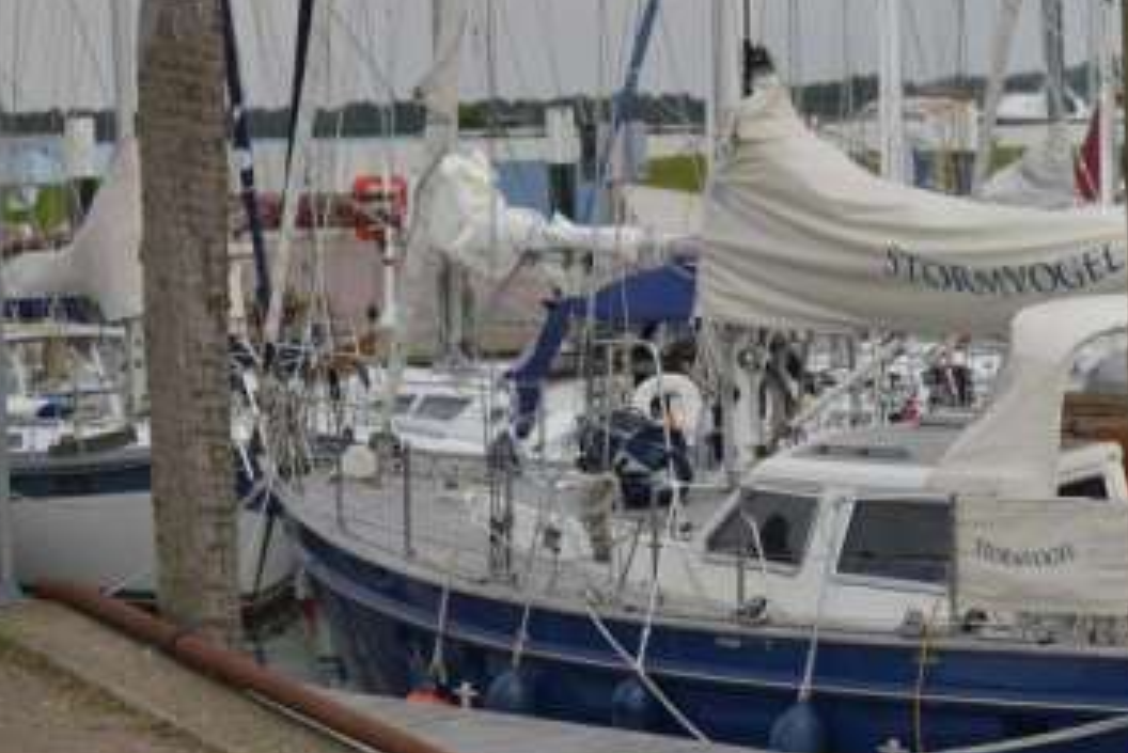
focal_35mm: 159
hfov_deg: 12.7
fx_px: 4984
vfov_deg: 8.6
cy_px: 122
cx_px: 1227
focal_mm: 70
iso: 125
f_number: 2.8
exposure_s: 1/3200
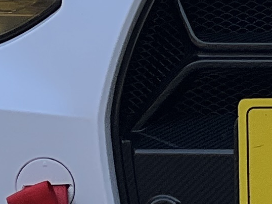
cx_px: 464
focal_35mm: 577
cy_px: -122
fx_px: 4536
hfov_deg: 3.4
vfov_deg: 2.6
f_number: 2.8
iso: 25
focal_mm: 9
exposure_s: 1/172
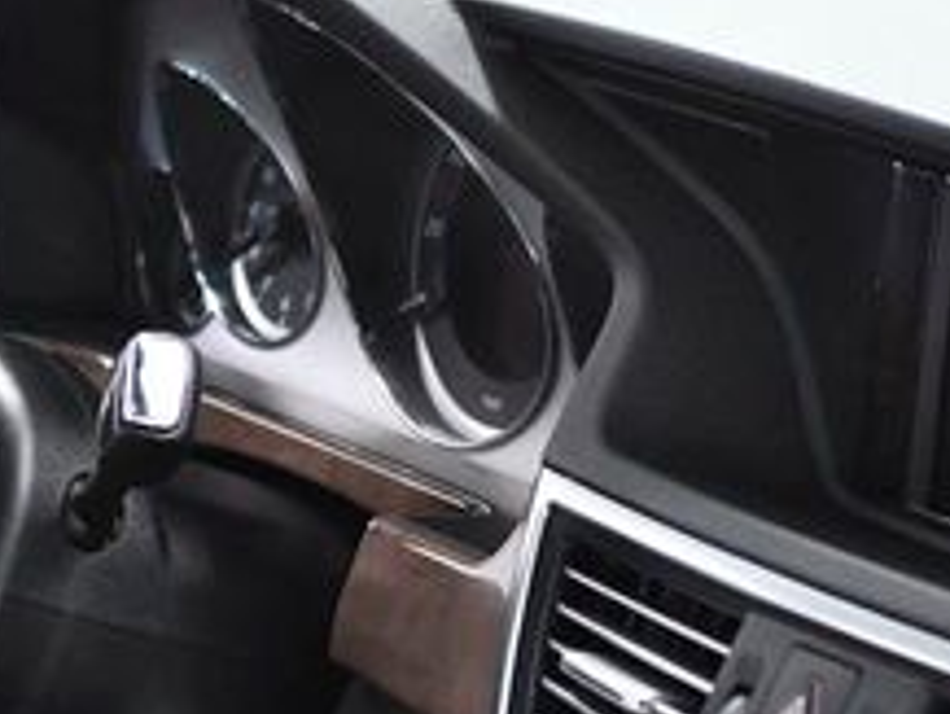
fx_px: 6068
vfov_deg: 6.7
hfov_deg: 8.9
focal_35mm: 221
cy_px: 576
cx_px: 390
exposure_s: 1/250
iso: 2500
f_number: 3.5
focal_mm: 52
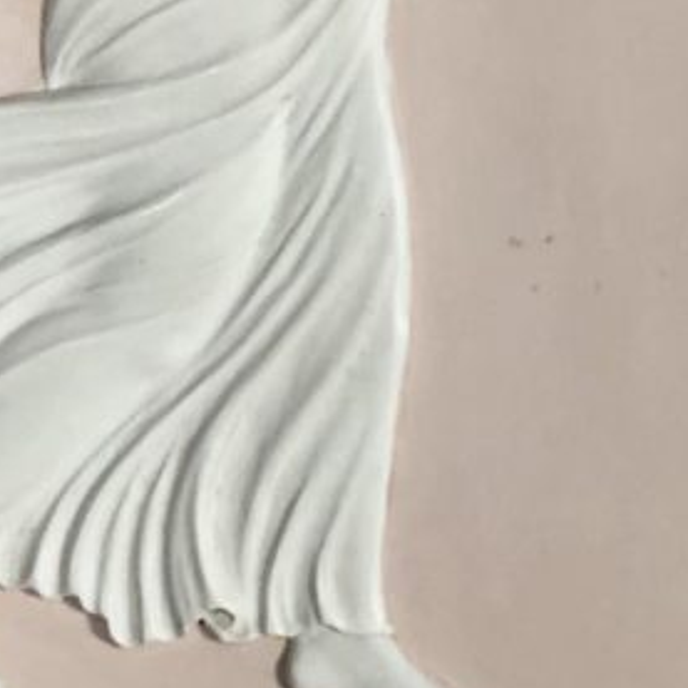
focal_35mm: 170
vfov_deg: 10.2
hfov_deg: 10.3
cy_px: 117
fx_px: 3823
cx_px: 338
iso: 80
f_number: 2.4
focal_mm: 6
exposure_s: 1/33
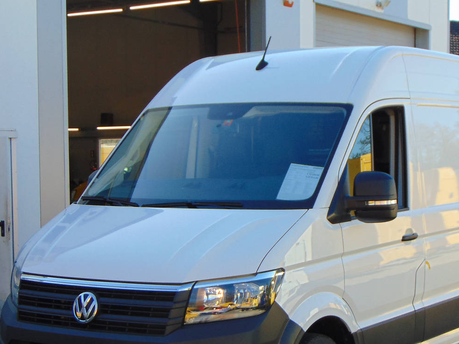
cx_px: 281
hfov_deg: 24.1
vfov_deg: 18.1
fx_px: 1074
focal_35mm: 81
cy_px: 258
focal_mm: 9
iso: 80
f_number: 3.5
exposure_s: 1/200
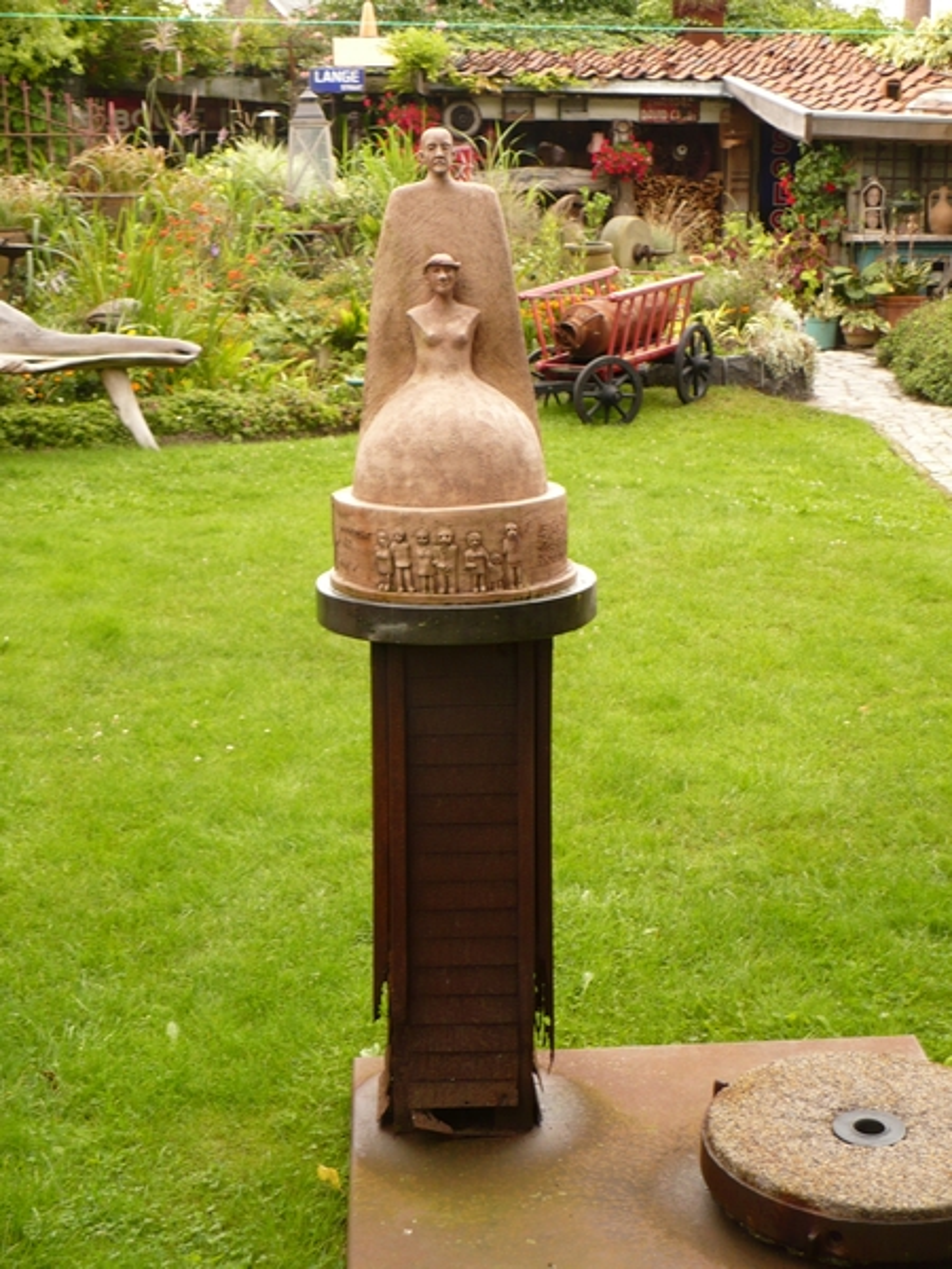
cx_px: 476
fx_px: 2200
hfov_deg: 24.4
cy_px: 634
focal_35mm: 60
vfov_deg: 32.2
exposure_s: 1/60
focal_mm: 9.9
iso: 100
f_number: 3.1
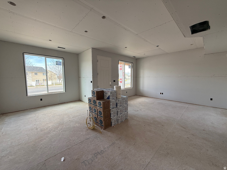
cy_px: 85
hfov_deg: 102.1
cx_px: 114
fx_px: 92
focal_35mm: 14
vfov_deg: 85.7
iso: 100
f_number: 2.2
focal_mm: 2.22
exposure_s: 1/99
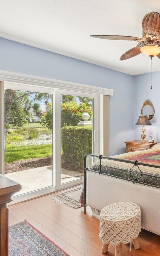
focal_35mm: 26
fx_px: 181
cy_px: 122
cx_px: 165
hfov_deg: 40.7
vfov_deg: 70.4
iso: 400
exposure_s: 1/20
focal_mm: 16
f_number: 8
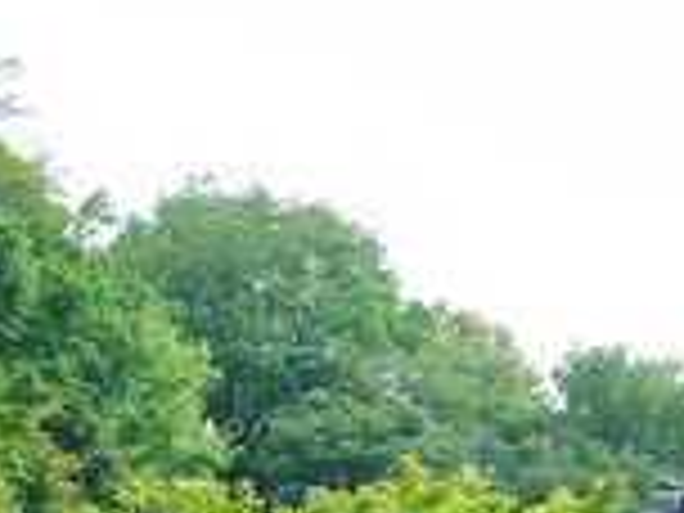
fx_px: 3221
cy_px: 754
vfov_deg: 8.9
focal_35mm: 163
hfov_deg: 11.9
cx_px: 734
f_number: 5.6
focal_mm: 7.9
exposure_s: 1/200
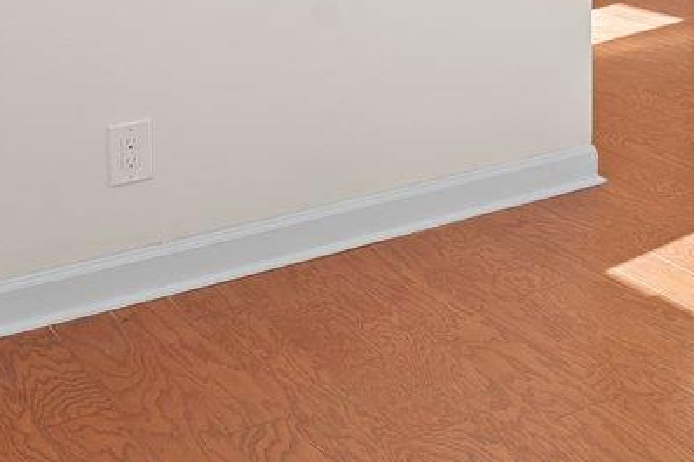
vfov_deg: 16.5
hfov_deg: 24.2
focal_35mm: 72
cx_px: 924
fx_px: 1387
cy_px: -309
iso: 320
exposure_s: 1/6
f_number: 10
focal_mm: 14
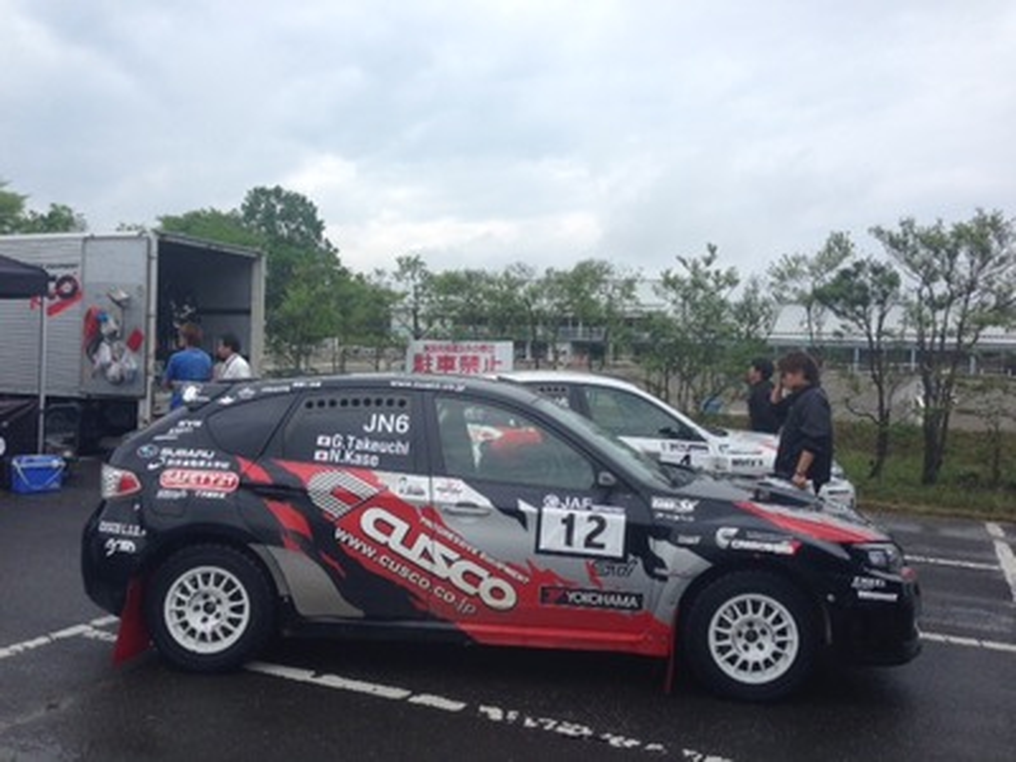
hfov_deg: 55.4
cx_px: 508
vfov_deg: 42.9
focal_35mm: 33
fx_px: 969
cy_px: 381
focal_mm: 4.12
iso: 50
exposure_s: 1/570
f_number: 2.4
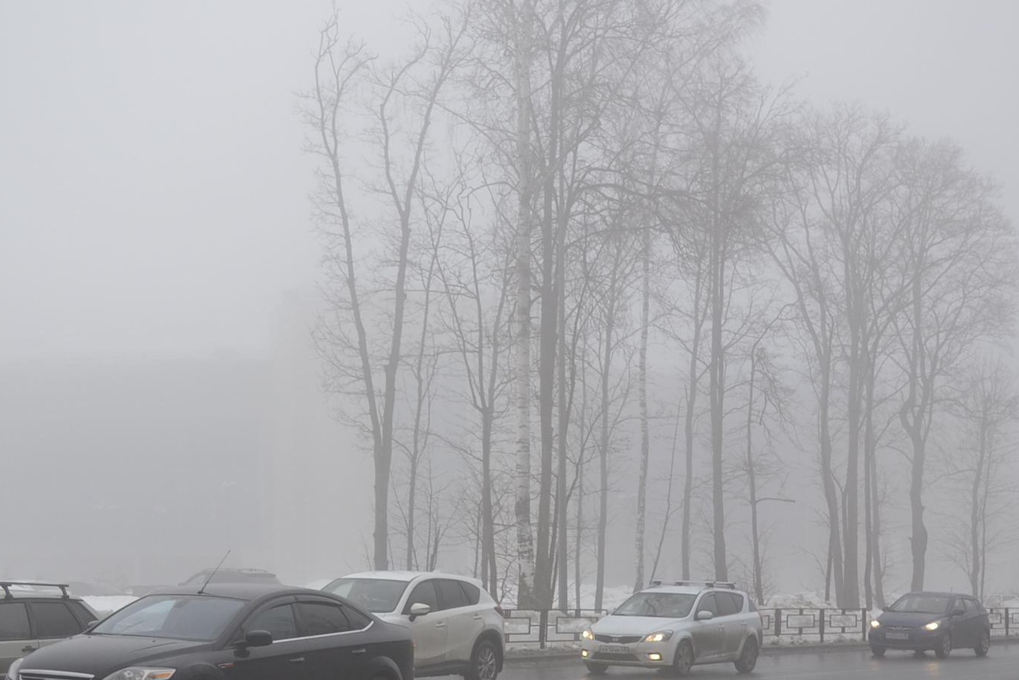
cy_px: 445
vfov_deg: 18.4
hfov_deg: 27.4
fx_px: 2090
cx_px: 478
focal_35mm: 74
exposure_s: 1/200
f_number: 5
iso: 200
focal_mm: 29
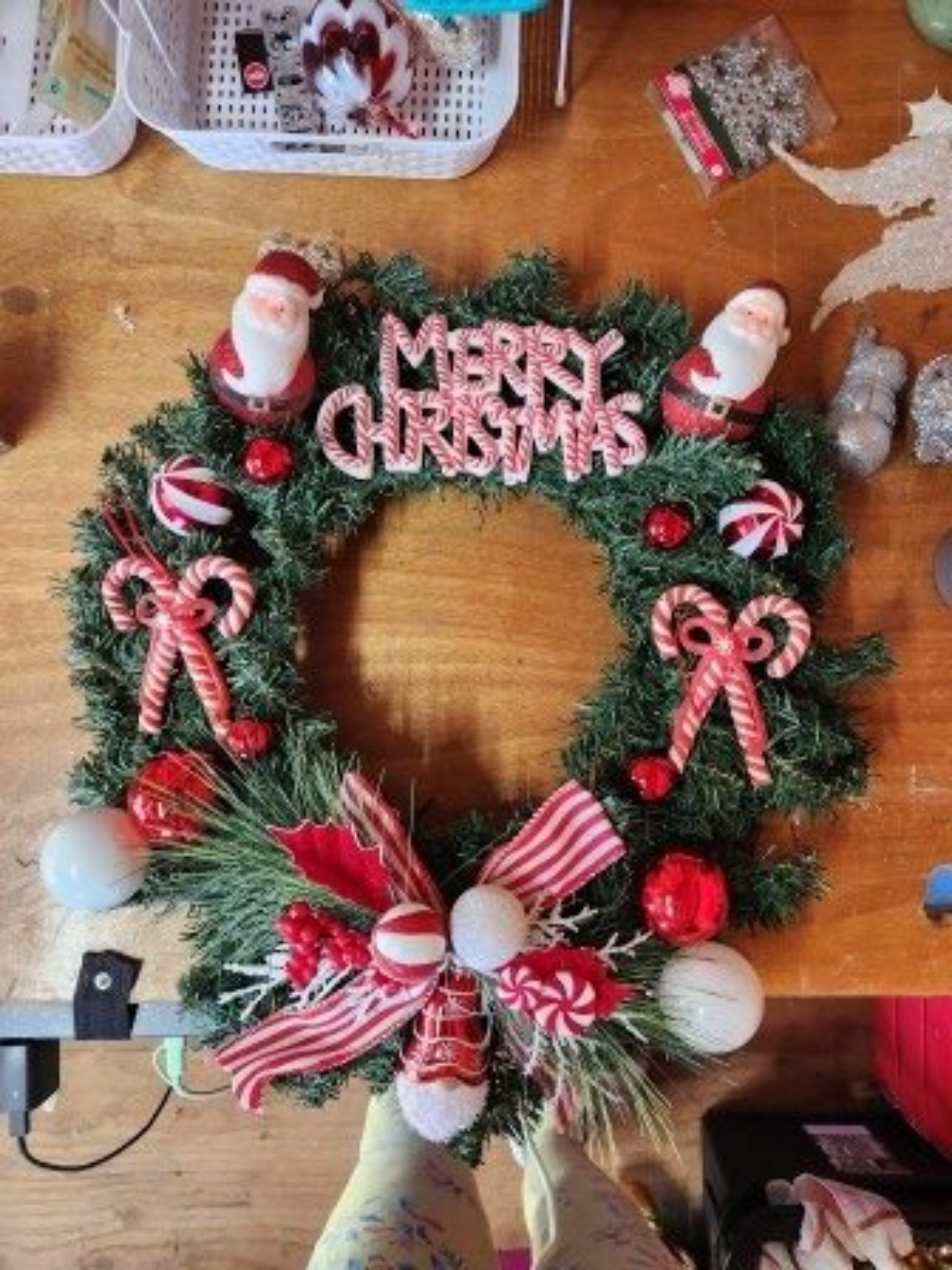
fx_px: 843
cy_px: 635
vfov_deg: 73.9
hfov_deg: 58.9
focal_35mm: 23
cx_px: 476
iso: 320
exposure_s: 1/120
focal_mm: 5.4
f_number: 1.8
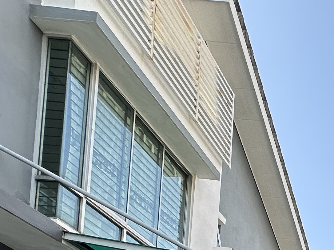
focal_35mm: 52
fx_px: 502
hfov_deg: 27.5
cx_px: 481
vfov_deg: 20.0
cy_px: 454
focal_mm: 2.22
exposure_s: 1/397
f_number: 2.2
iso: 40
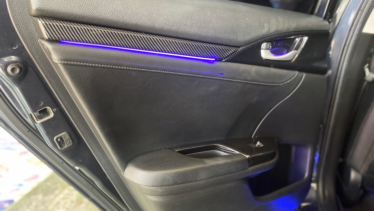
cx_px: 184
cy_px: 93
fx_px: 288
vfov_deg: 40.1
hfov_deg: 66.1
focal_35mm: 29
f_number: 1.8
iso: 400
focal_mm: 4.25
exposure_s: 1/33
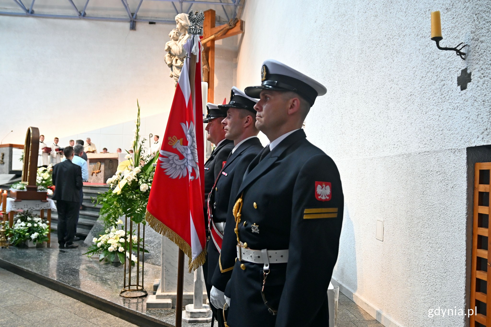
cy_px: 164
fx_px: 348
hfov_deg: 70.4
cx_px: 246
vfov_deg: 50.4
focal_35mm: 26
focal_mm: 17
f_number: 2.8
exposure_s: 1/80
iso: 1000
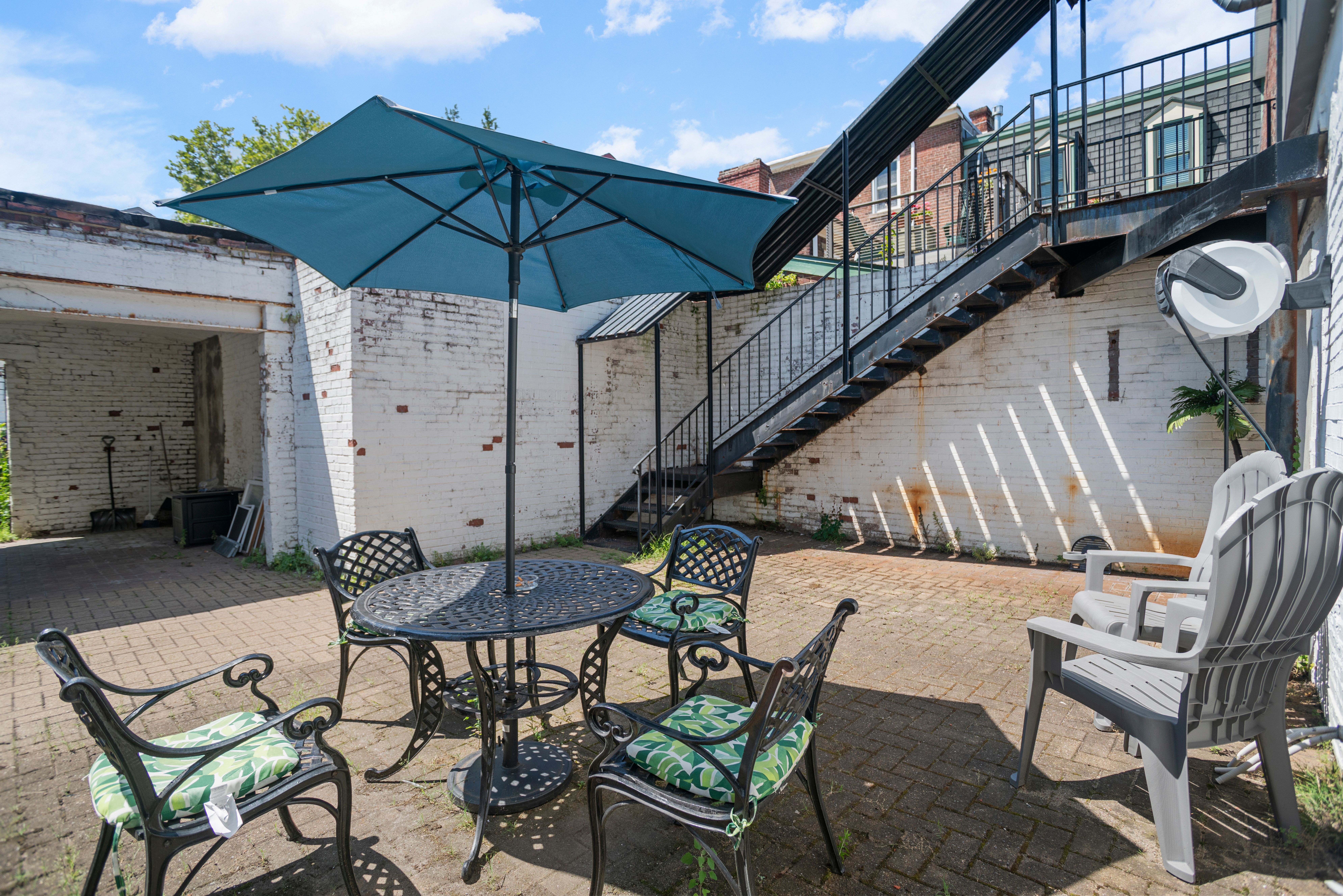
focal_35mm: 17
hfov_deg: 93.3
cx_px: 672
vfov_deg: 70.5
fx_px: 634
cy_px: 448
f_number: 5
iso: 400
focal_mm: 17
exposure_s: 1/200
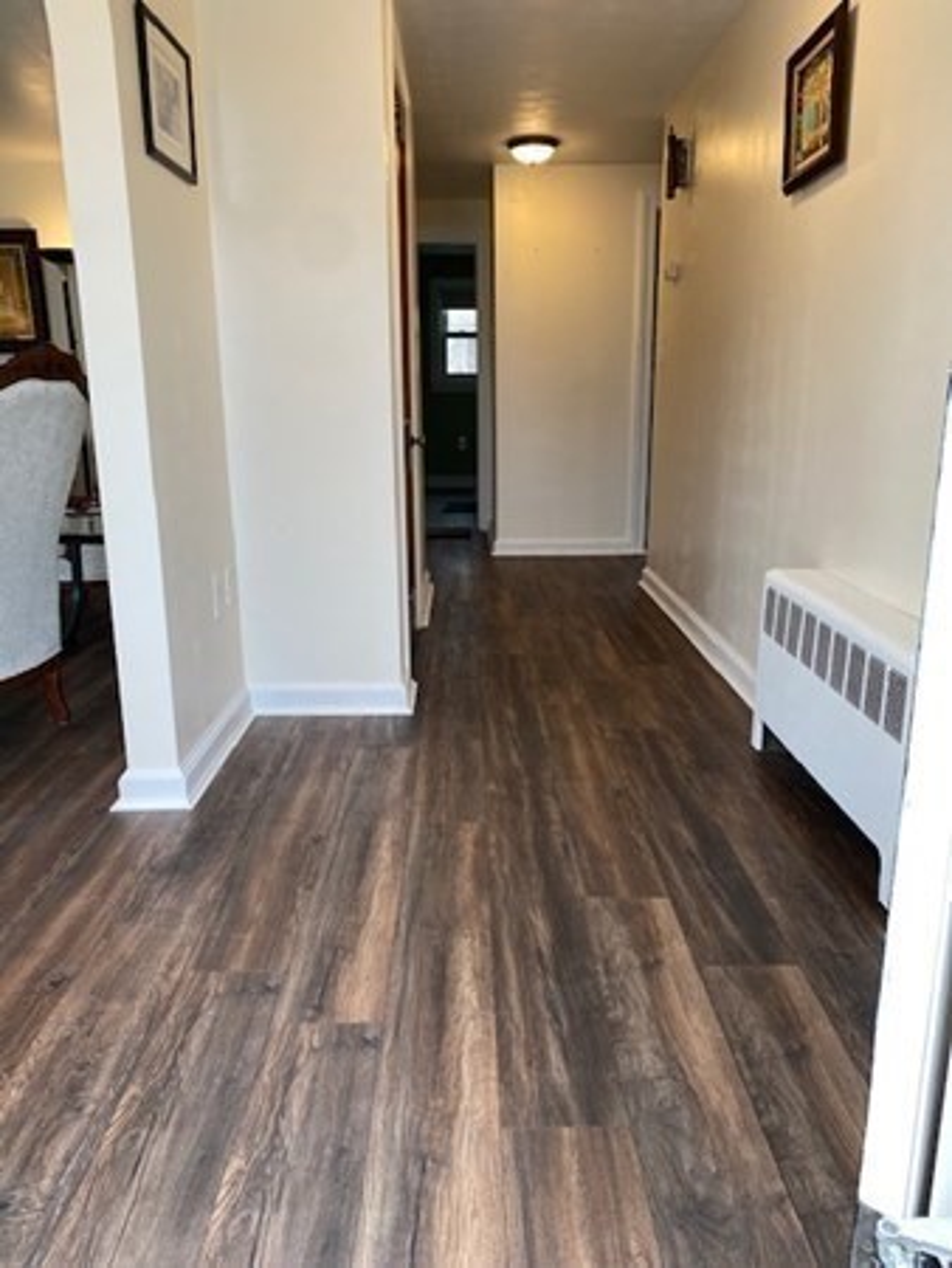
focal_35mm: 26
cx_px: 476
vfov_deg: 67.3
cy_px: 634
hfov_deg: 53.1
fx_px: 952
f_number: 1.8
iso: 50
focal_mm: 4.25
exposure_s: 1/120
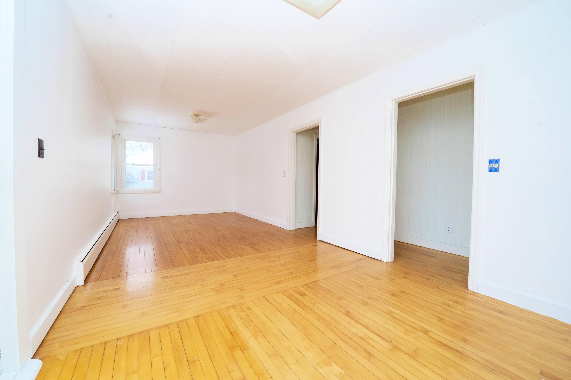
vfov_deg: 85.4
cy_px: 188
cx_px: 264
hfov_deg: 108.1
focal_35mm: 13
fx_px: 206
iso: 1600
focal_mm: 12
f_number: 8
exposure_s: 1/125
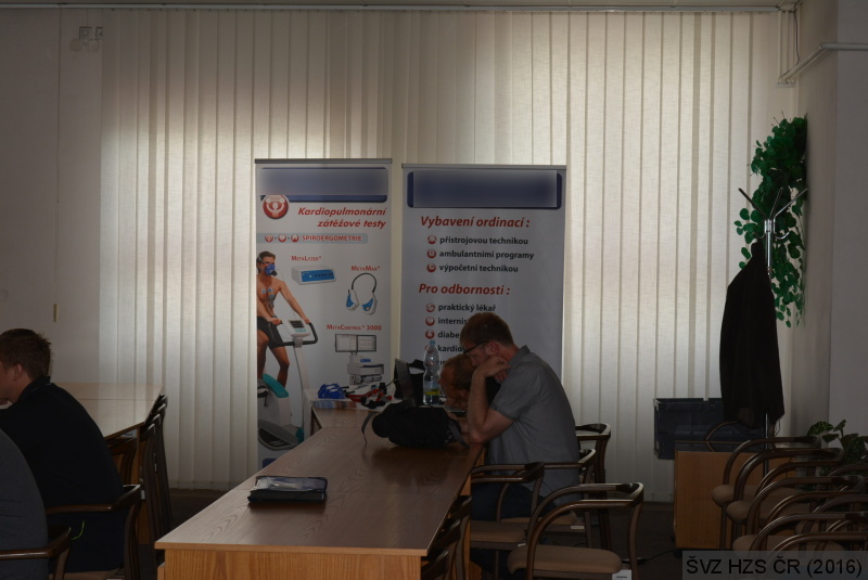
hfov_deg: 24.6
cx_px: 434
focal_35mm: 82
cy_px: 290
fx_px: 1991
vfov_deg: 16.6
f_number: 5.6
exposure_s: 1/125
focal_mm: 55
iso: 220
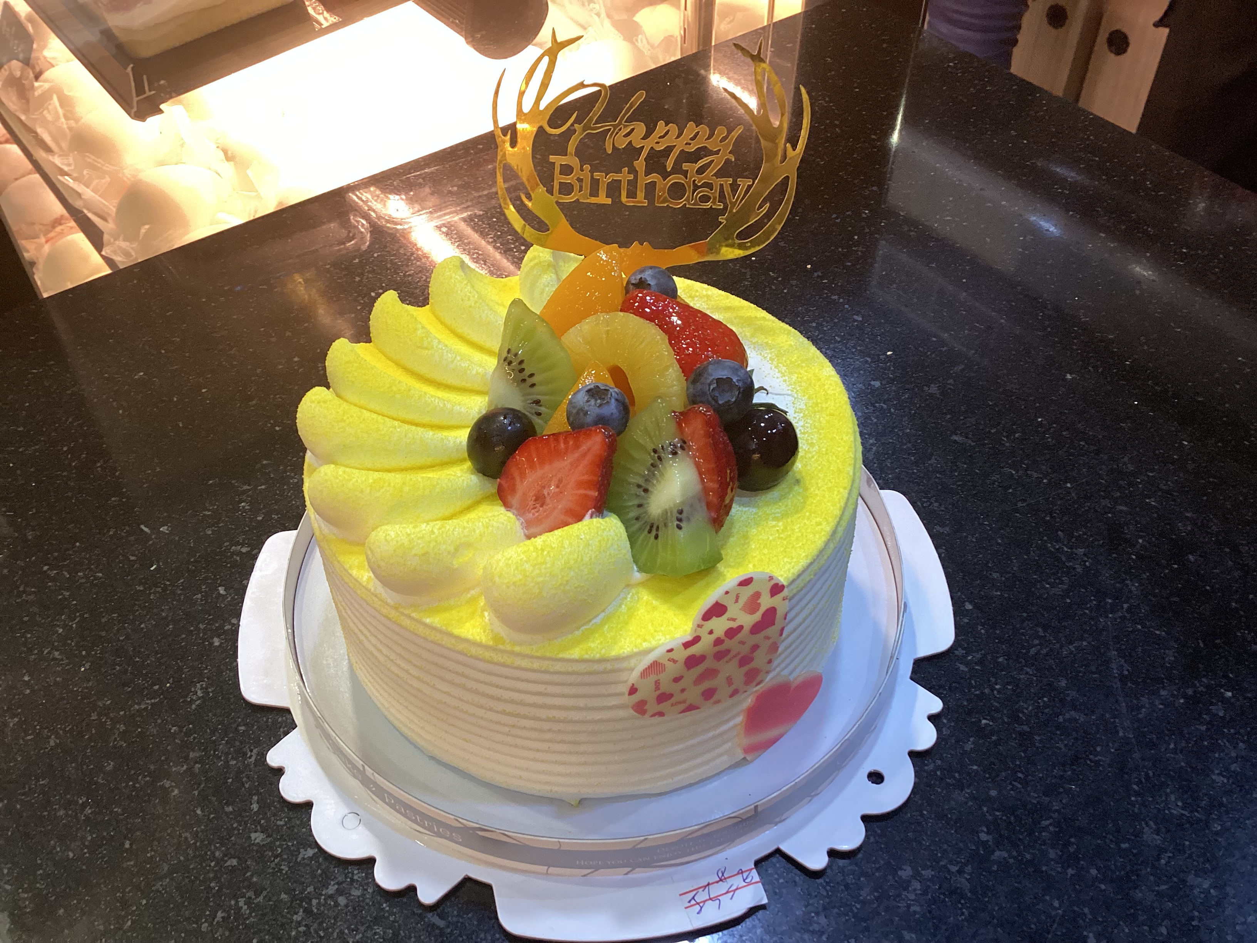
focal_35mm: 31
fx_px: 1126
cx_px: 628
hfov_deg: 58.4
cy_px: 472
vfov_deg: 45.4
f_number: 2.4
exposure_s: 1/60
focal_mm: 3.3
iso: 200
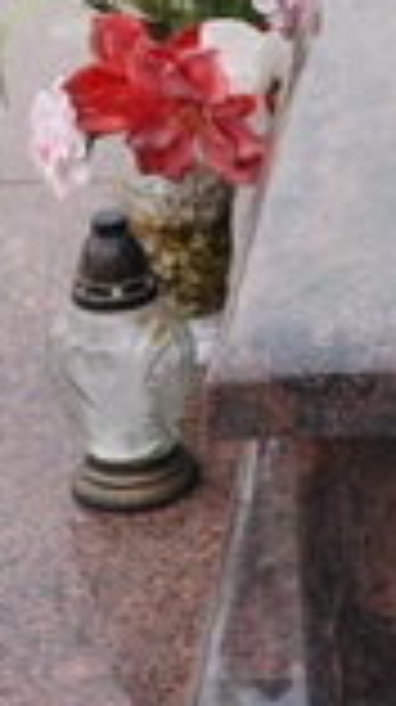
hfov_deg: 8.0
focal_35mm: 141
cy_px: 58
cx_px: 927
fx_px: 2639
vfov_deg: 15.1
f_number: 6.3
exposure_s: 1/200
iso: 200
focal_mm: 22
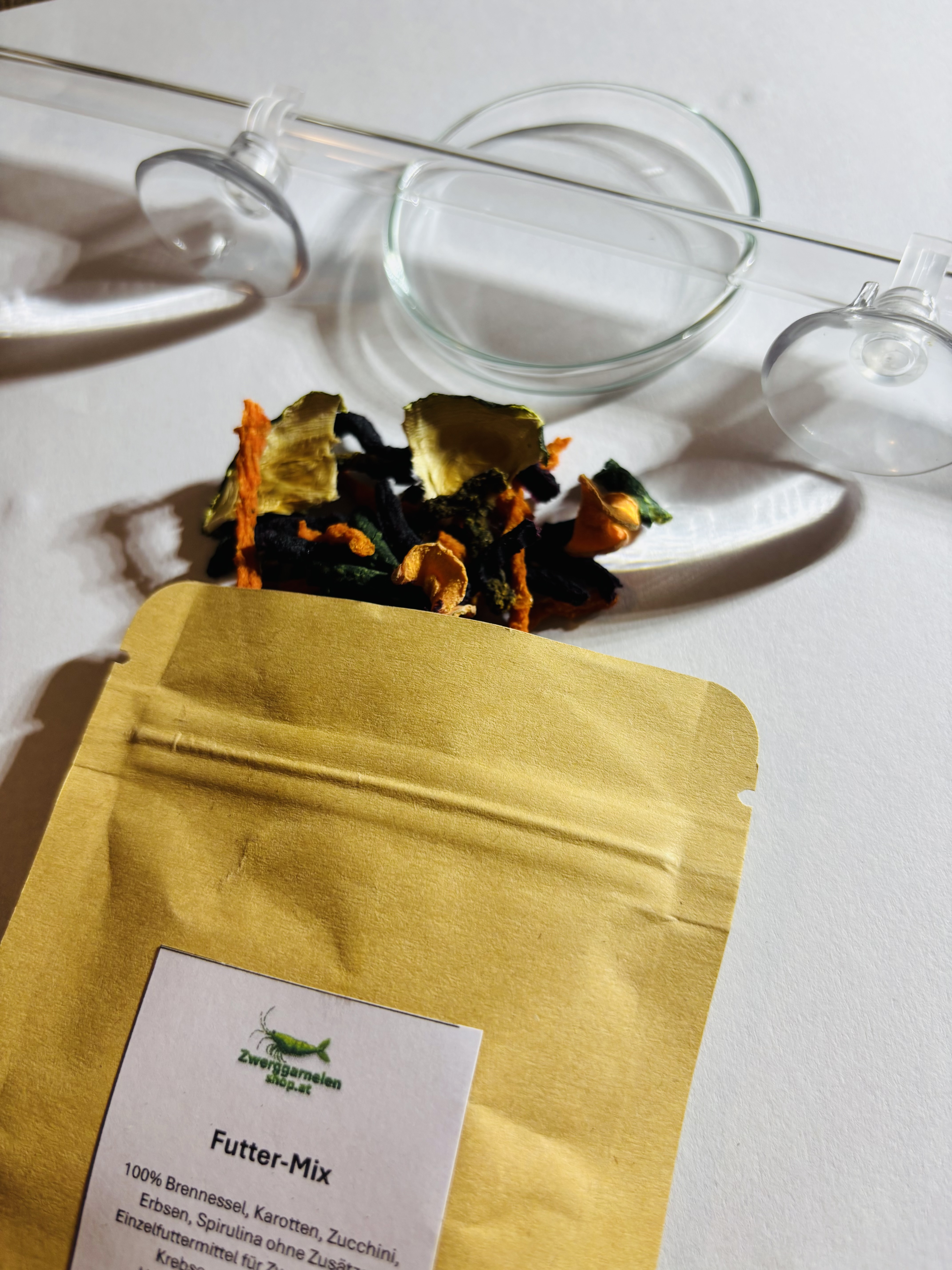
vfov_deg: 67.3
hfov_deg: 53.1
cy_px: 635
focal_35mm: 26
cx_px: 476
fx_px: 953
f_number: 1.6
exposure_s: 1/100
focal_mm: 5.96
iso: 64
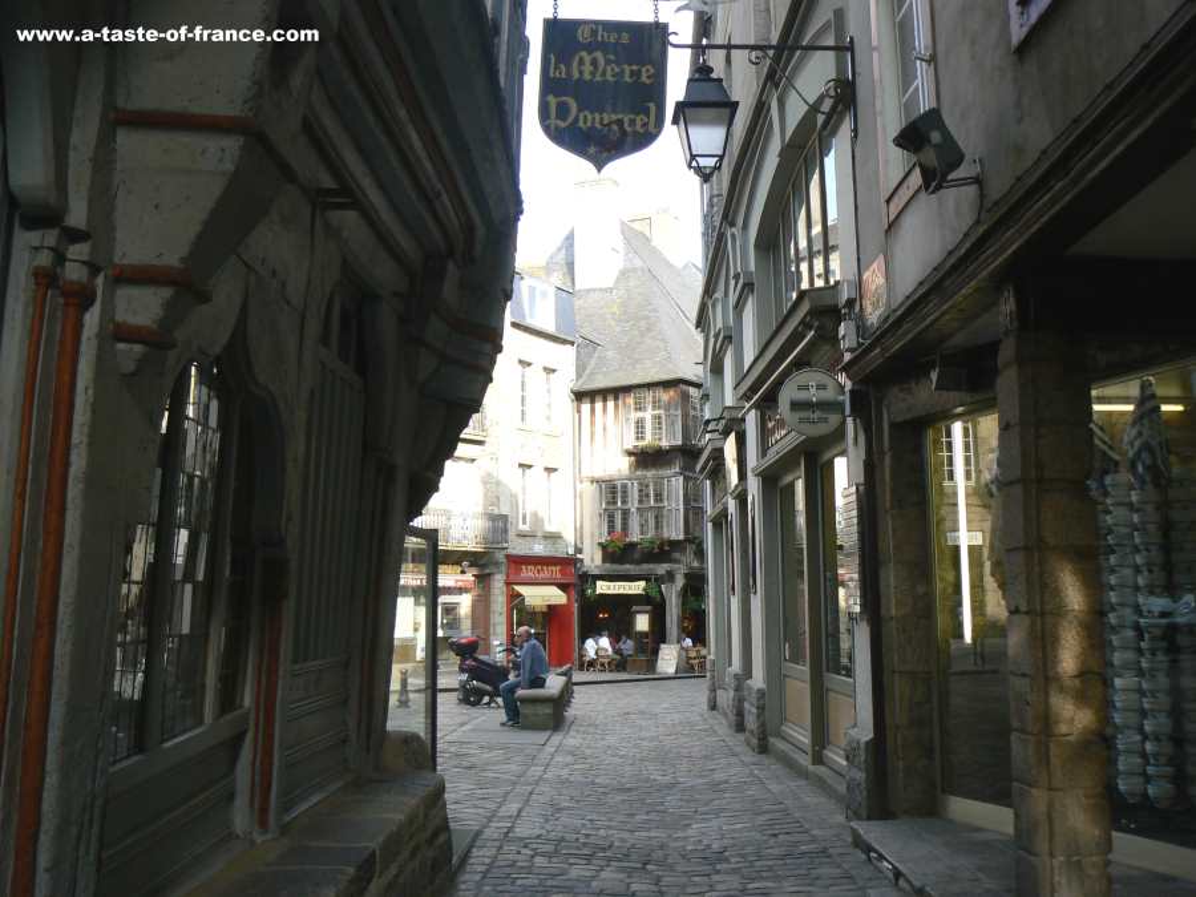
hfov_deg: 51.4
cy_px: 448
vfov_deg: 39.7
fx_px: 1244
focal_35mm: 36
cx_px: 598
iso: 80
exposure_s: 1/100
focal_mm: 6
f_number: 5.6
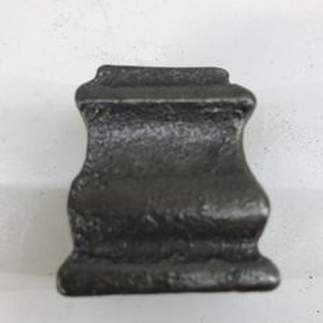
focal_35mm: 38
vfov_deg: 43.6
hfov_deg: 43.9
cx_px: 167
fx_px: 401
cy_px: 196
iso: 32
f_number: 1.8
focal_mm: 3.99
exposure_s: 1/50
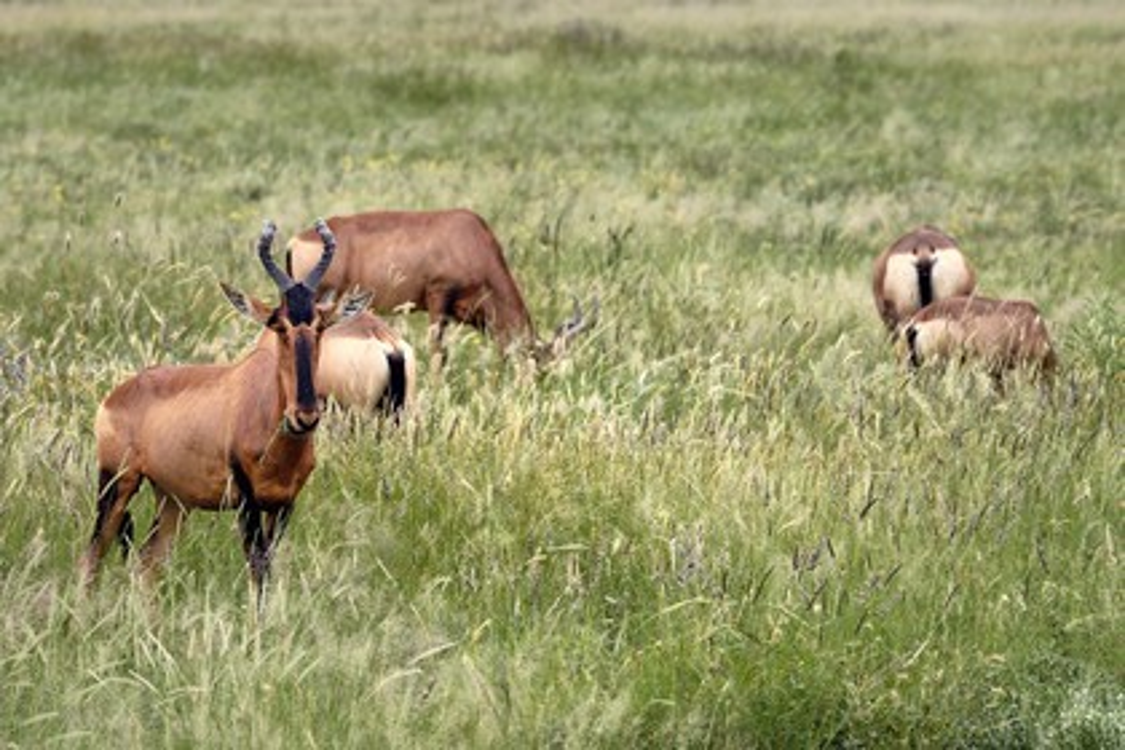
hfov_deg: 7.4
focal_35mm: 280
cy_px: 375
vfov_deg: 4.9
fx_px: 8749
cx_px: 562
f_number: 9
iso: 400
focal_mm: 280
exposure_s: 1/500
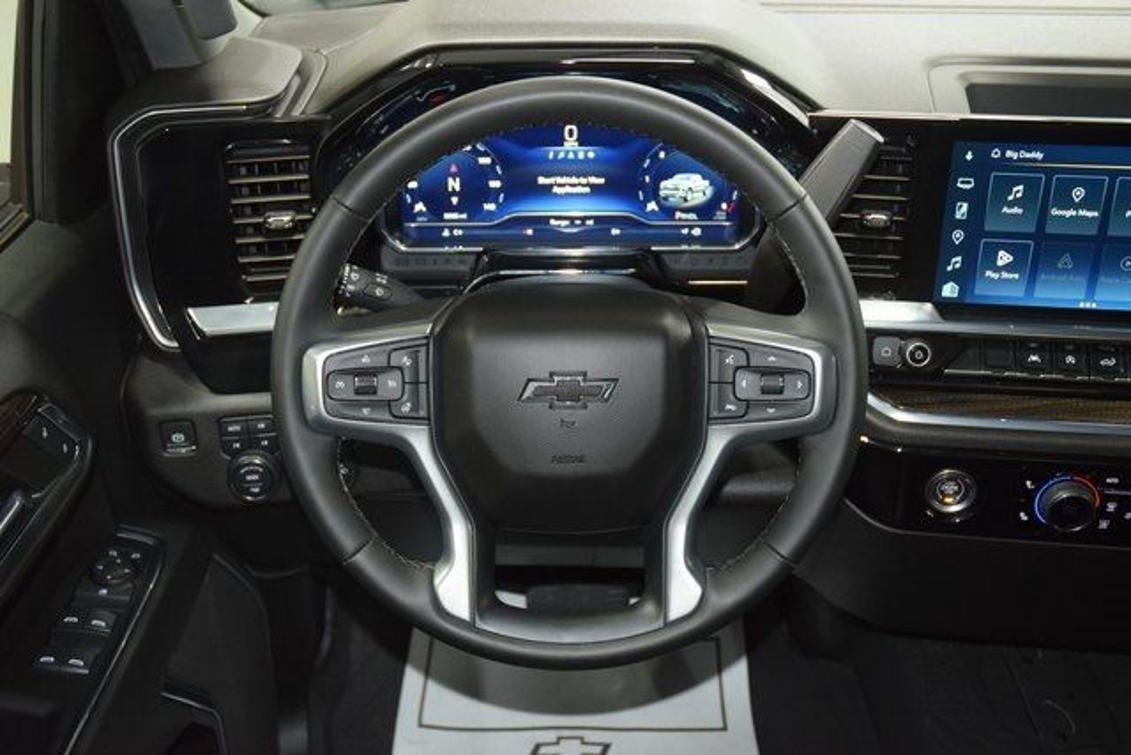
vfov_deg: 35.5
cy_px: 378
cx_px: 566
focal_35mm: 38
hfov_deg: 51.3
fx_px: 1178
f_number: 3.8
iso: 2500
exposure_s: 1/30
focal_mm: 25
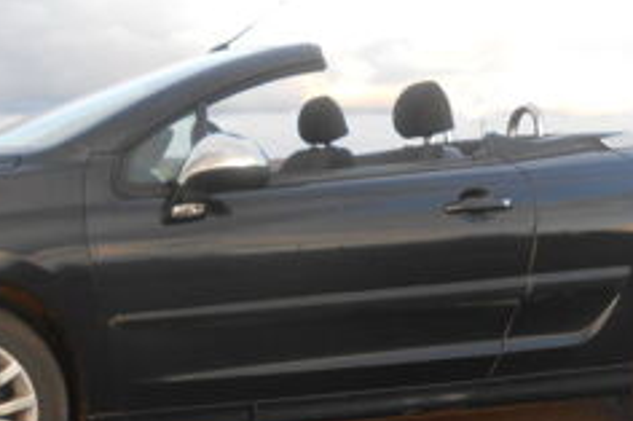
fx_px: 966
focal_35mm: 55
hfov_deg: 35.9
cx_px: 215
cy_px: 298
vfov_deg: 24.4
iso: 80
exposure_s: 1/60
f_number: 3.5
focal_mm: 4.6
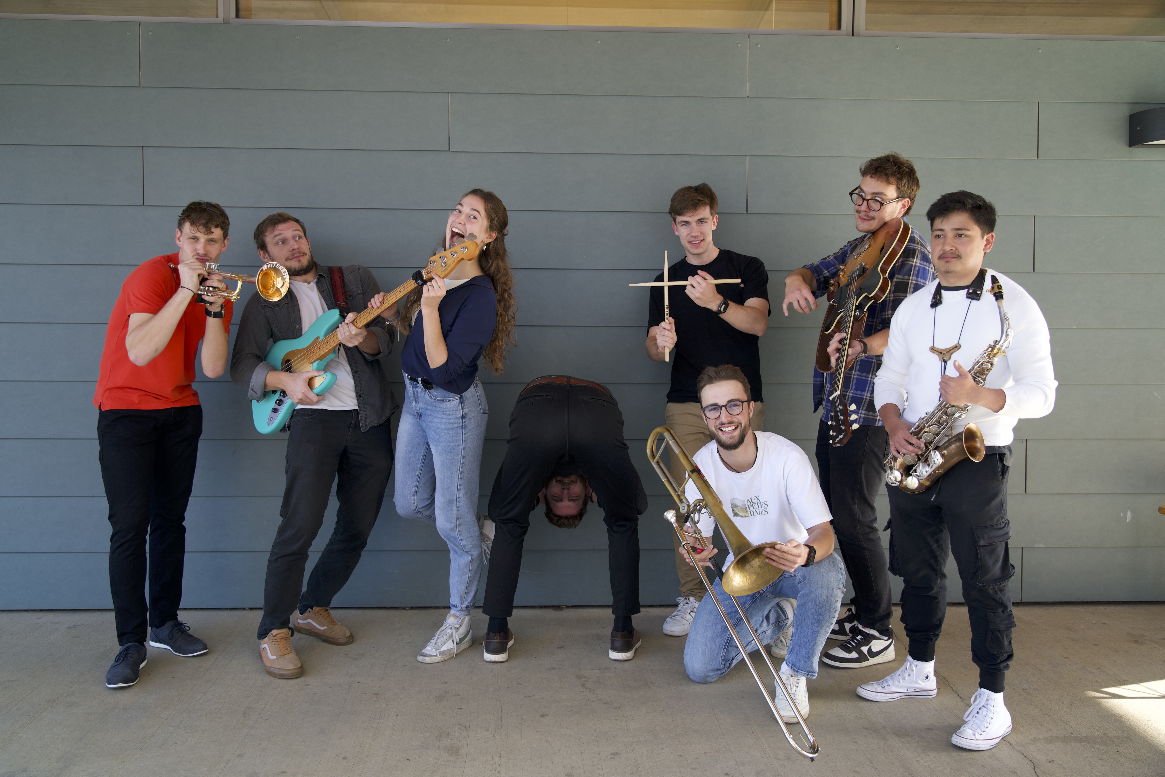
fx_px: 971
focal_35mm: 30
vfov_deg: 43.6
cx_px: 582
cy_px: 388
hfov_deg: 61.9
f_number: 4
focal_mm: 30
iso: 320
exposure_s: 1/50
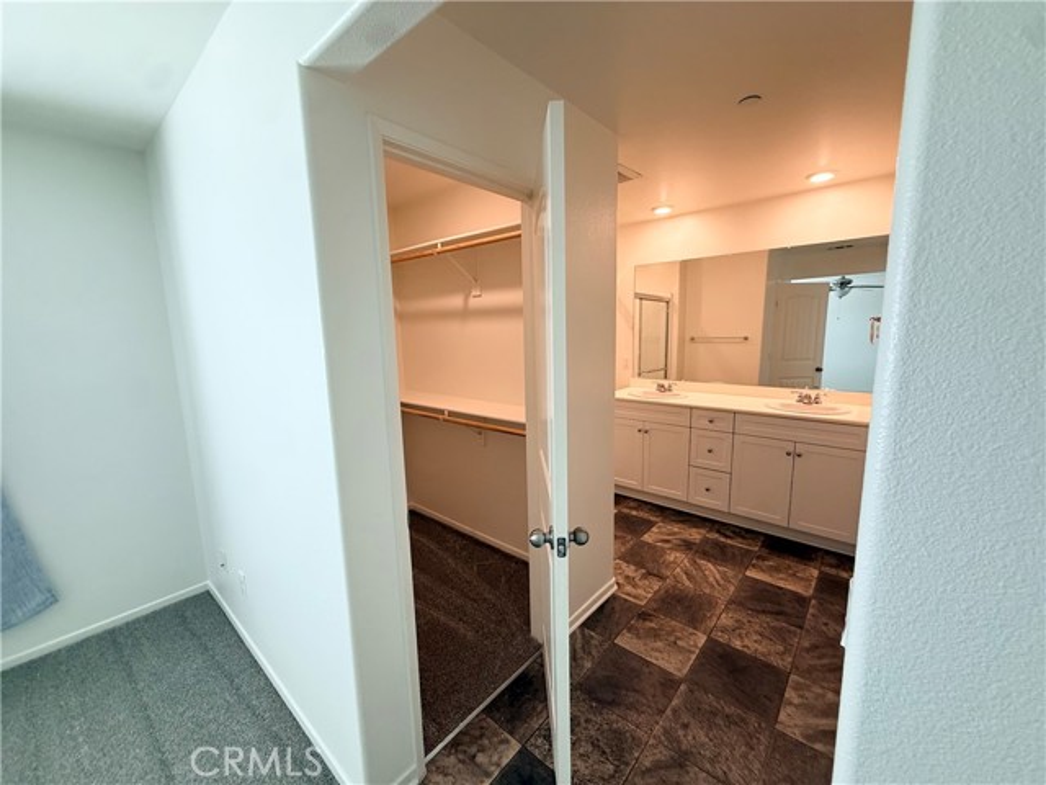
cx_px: 523
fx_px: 423
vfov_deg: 85.7
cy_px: 392
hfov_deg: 102.1
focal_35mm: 14
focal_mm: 2.22
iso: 160
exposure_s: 1/120
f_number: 2.2
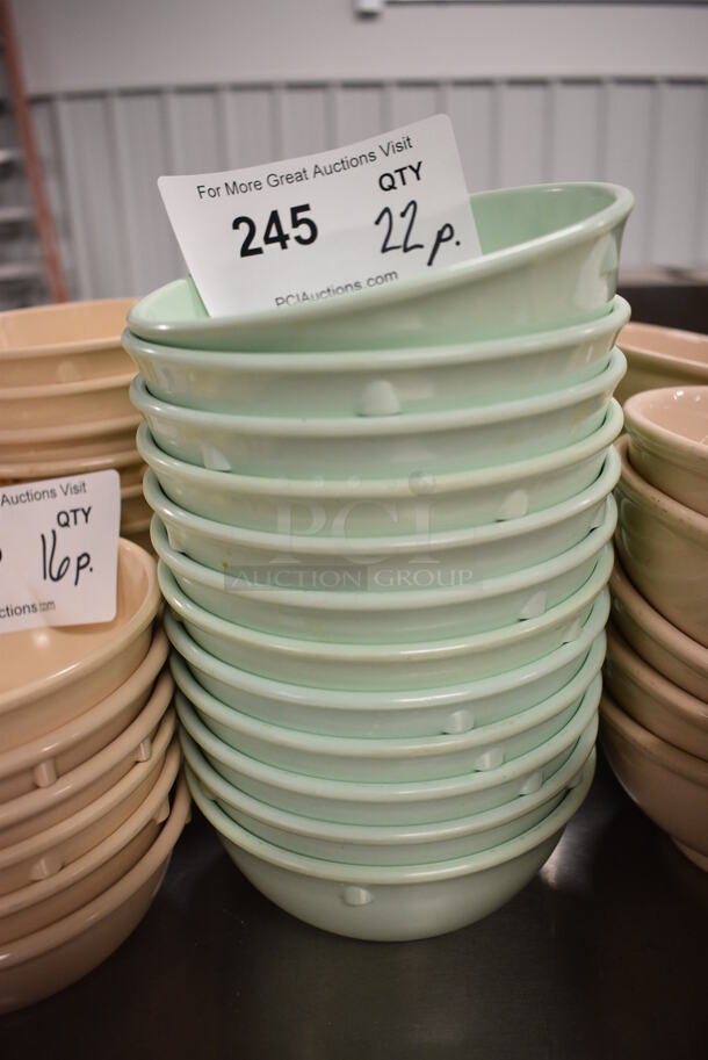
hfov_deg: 48.0
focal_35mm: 27
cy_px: 530
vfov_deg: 67.3
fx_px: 795
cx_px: 354
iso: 800
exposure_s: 1/60
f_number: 4.5
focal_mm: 18
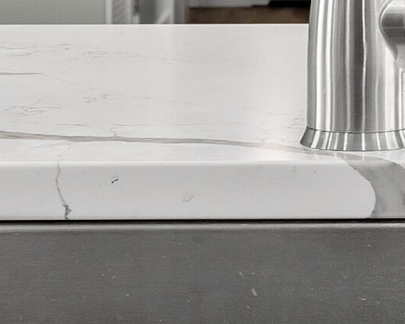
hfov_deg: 9.9
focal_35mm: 193
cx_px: 407
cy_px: -228
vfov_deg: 7.8
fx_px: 2313
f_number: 8
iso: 400
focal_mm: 24
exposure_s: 1/2
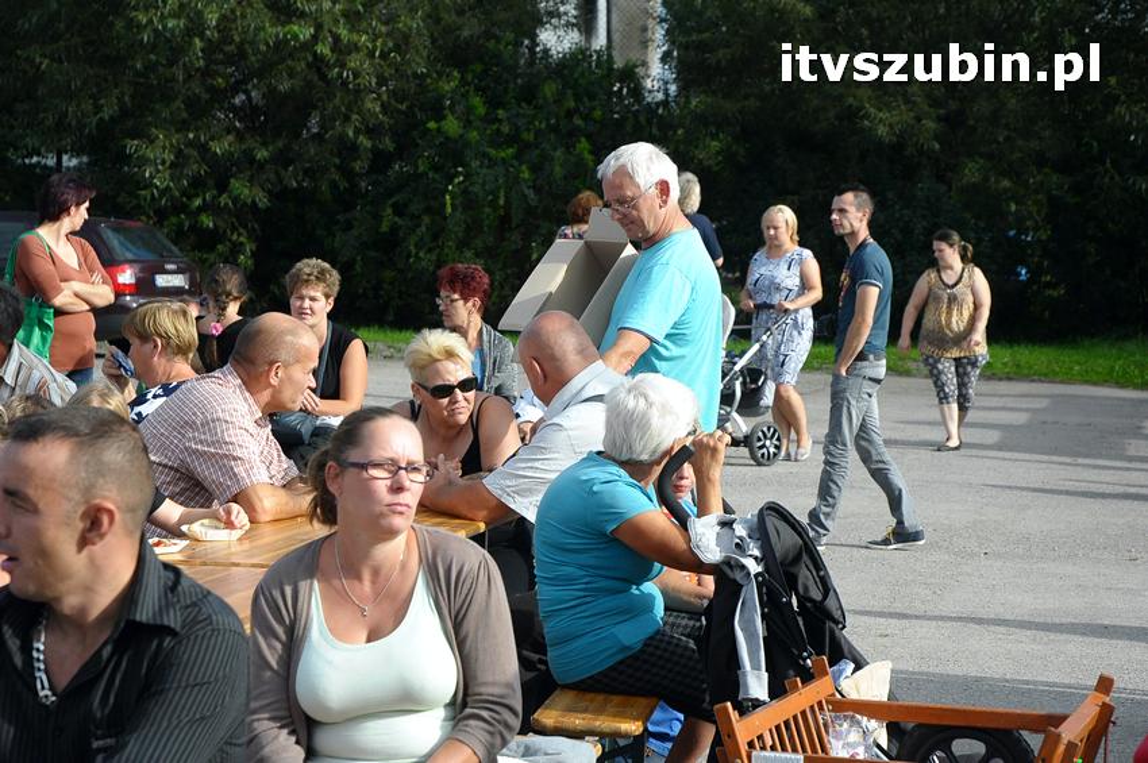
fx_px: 3345
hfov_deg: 19.5
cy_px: 382
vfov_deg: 13.0
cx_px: 574
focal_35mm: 105
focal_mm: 70
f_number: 9
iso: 800
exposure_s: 1/1250
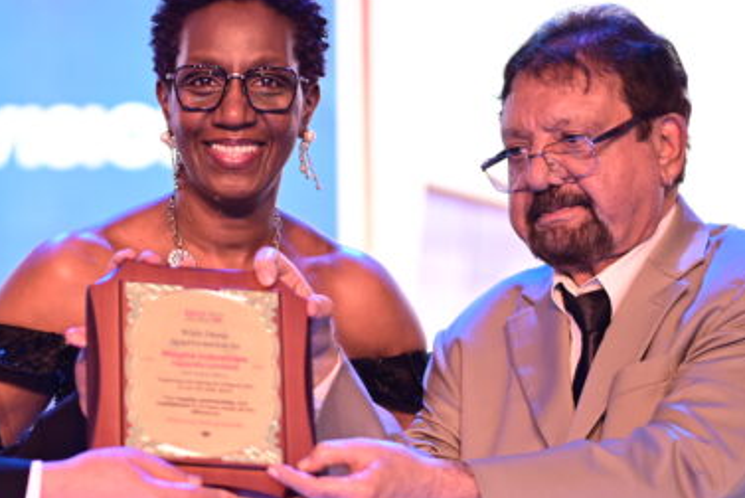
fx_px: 4390
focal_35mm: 212
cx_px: 203
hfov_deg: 9.7
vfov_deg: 6.5
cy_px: 383
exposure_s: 1/125
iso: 100
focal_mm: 85
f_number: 1.4
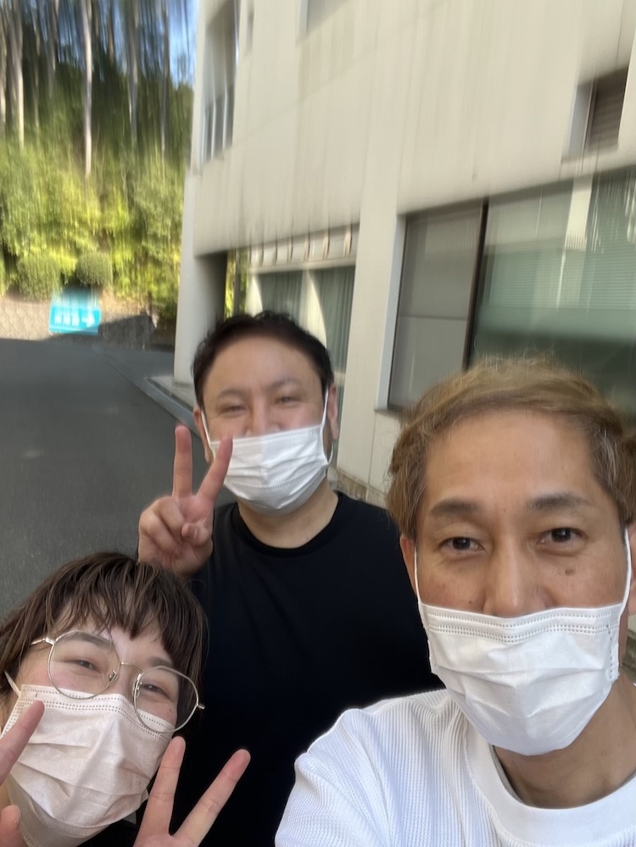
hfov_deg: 46.8
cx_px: 318
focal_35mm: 30
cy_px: 424
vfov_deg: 60.0
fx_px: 735
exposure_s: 1/289
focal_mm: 2.71
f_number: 2.2
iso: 32
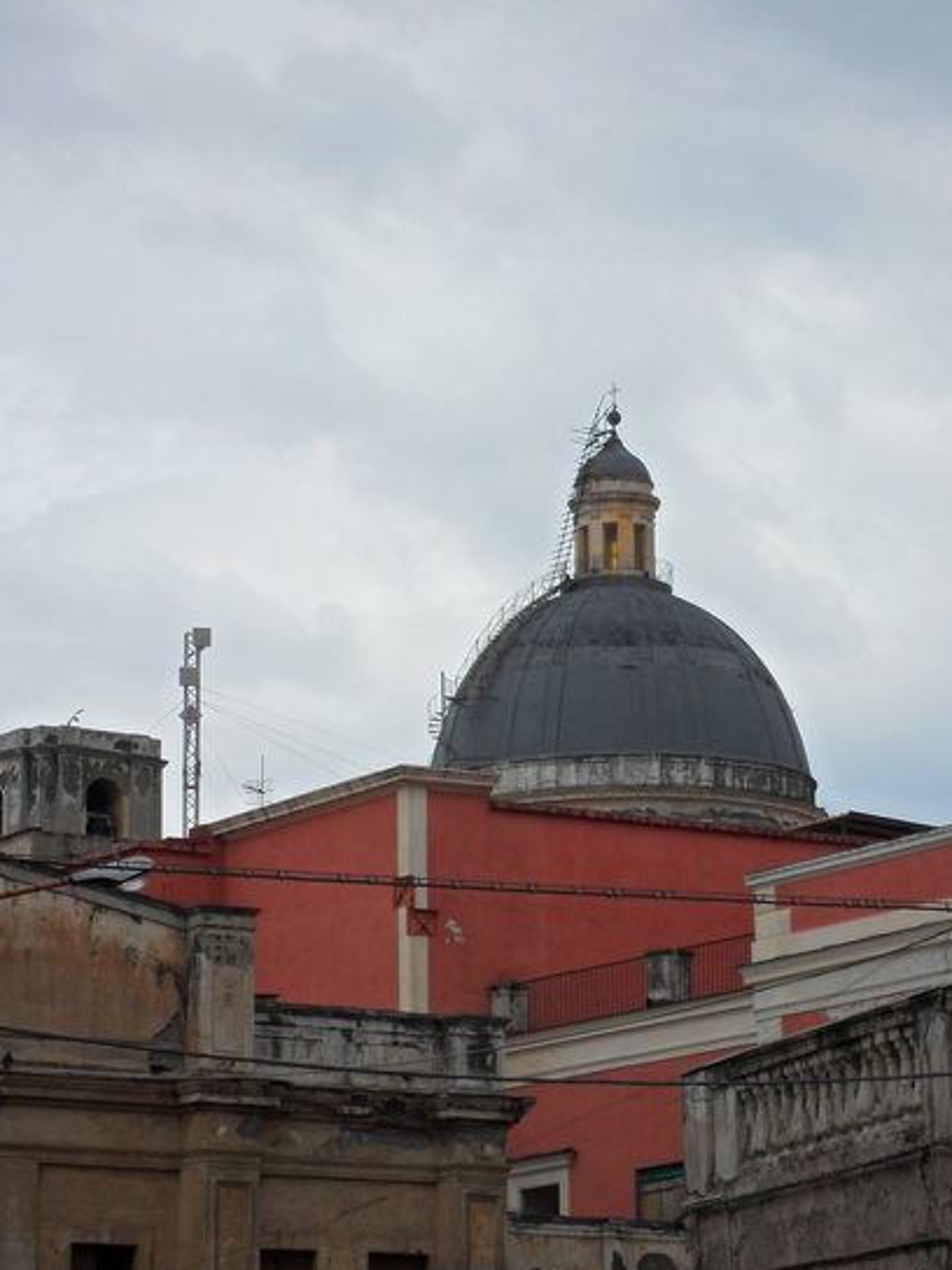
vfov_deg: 13.3
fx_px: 5464
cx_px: 502
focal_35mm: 149
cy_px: 619
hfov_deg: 10.0
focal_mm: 24.5
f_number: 5.9
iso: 80
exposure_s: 1/250
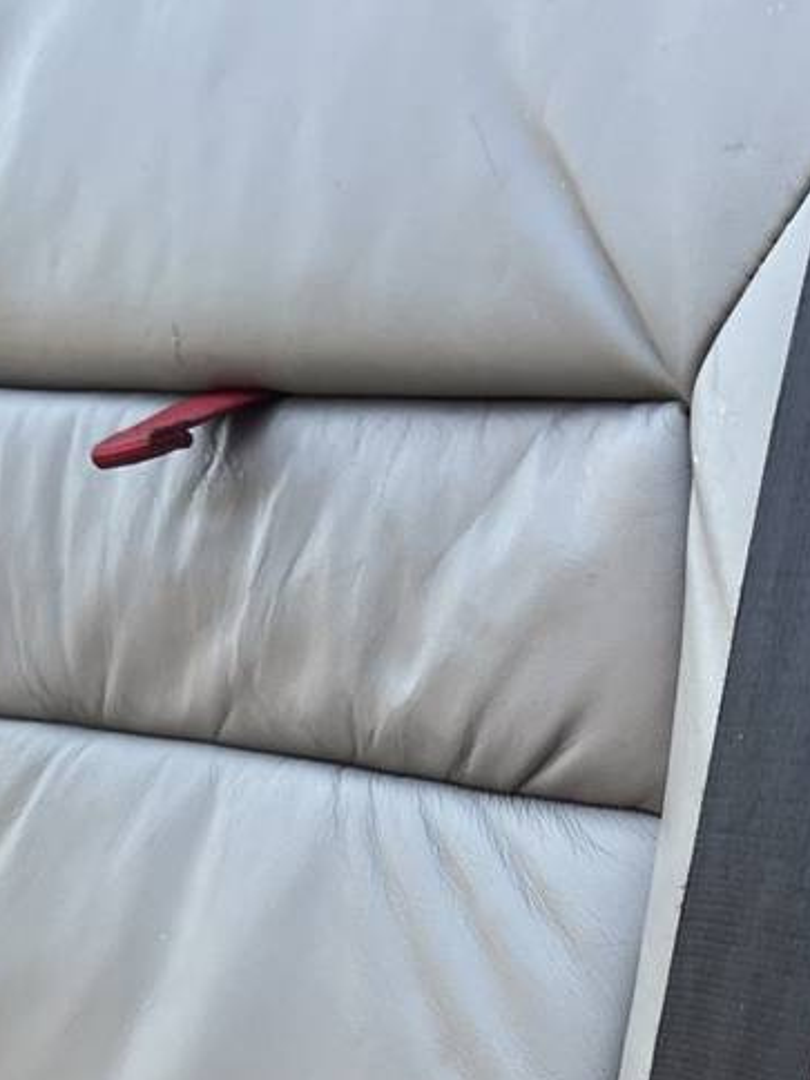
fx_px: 2683
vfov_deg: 18.9
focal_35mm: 86
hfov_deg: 17.1
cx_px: 529
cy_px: 1783
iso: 40
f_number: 1.6
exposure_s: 1/224
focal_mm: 5.1
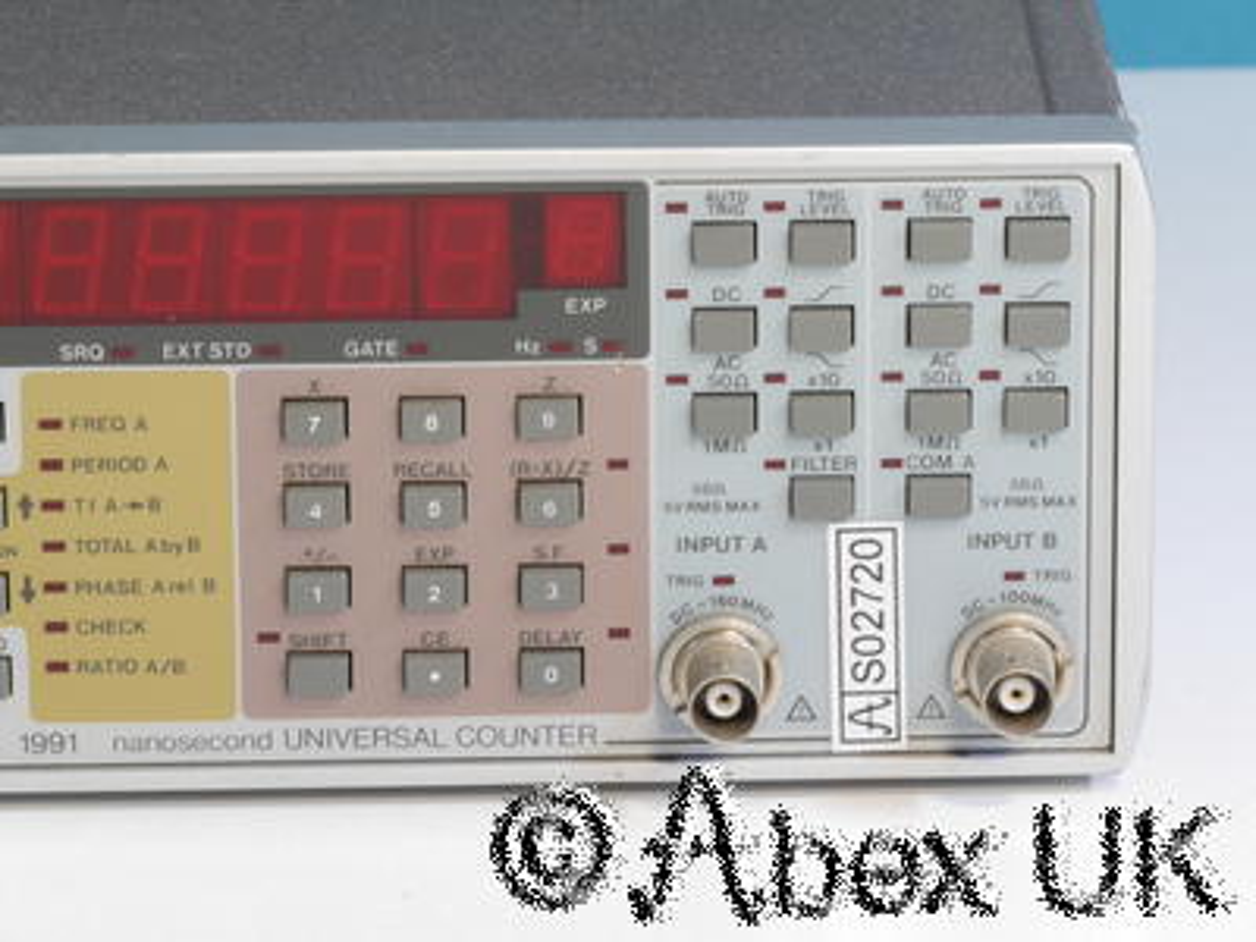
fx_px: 9434
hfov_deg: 7.6
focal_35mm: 260
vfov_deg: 5.7
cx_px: 628
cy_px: 471
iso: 400
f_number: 14
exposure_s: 1/1.3
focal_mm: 130
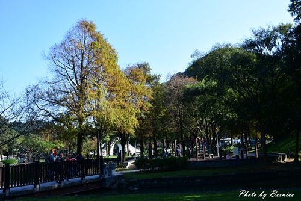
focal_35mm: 36
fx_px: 301
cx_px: 150
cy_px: 100
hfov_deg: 53.1
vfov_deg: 36.9
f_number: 5.6
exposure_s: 1/200
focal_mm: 24
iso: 100
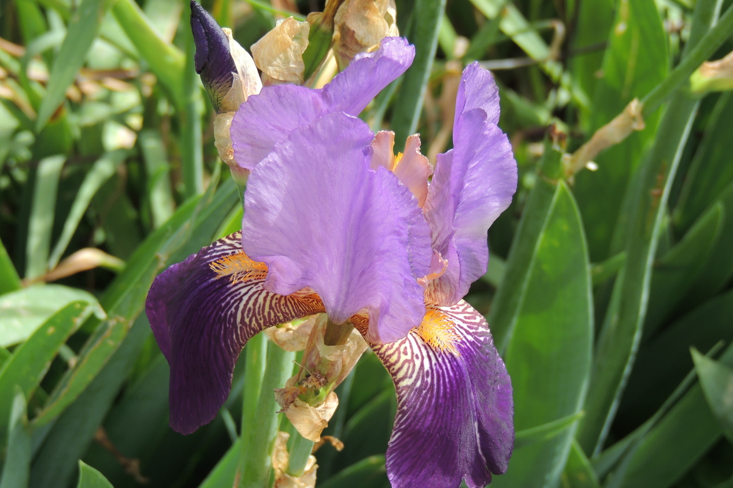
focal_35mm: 126
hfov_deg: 16.3
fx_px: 2565
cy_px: 269
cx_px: 366
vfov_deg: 10.9
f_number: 4.2
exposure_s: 1/160
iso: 100
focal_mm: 21.4
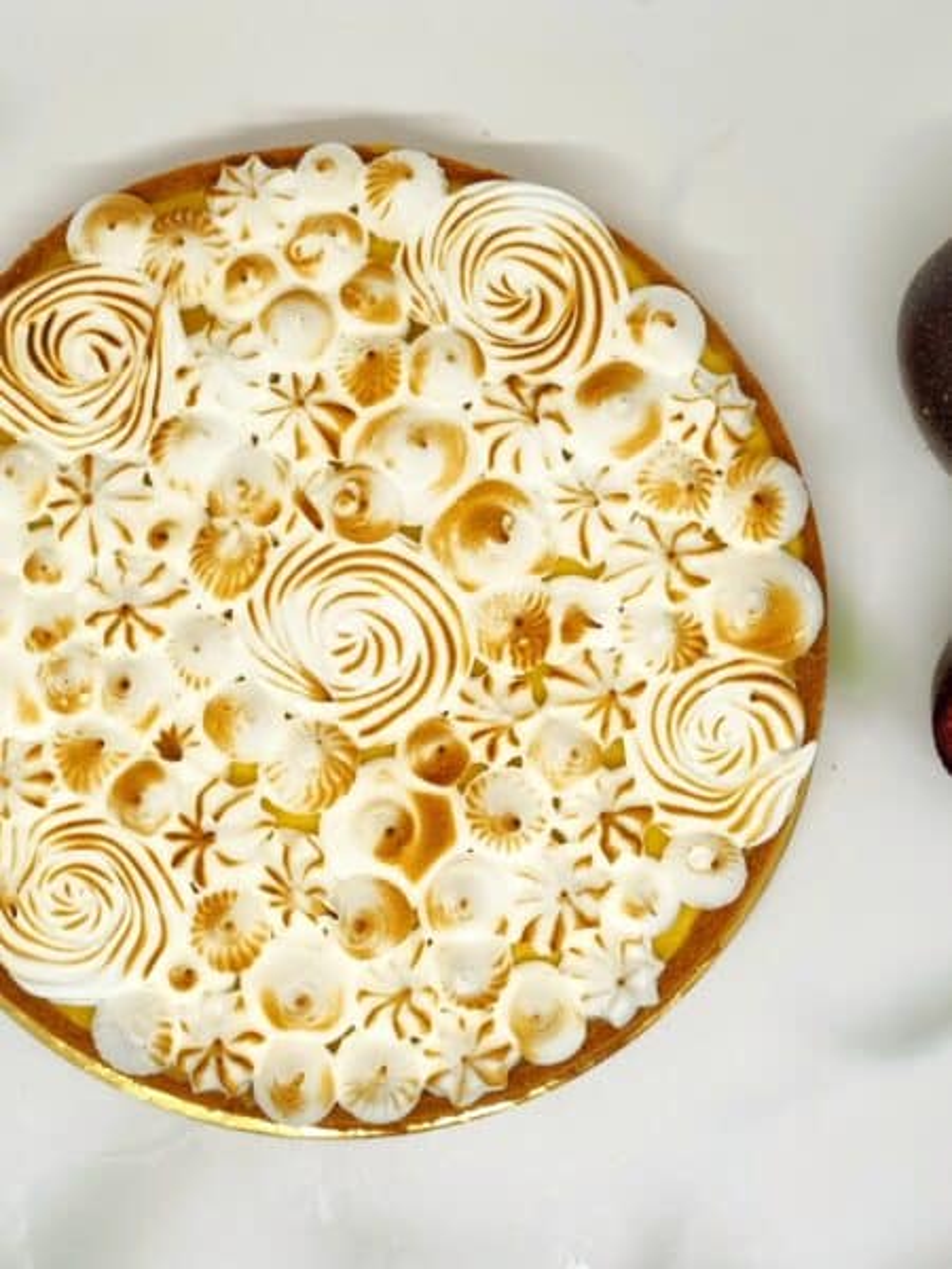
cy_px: 634
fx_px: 953
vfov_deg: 67.3
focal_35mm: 26
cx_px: 476
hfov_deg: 53.1
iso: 50
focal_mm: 5.4
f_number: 1.8
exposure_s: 1/135
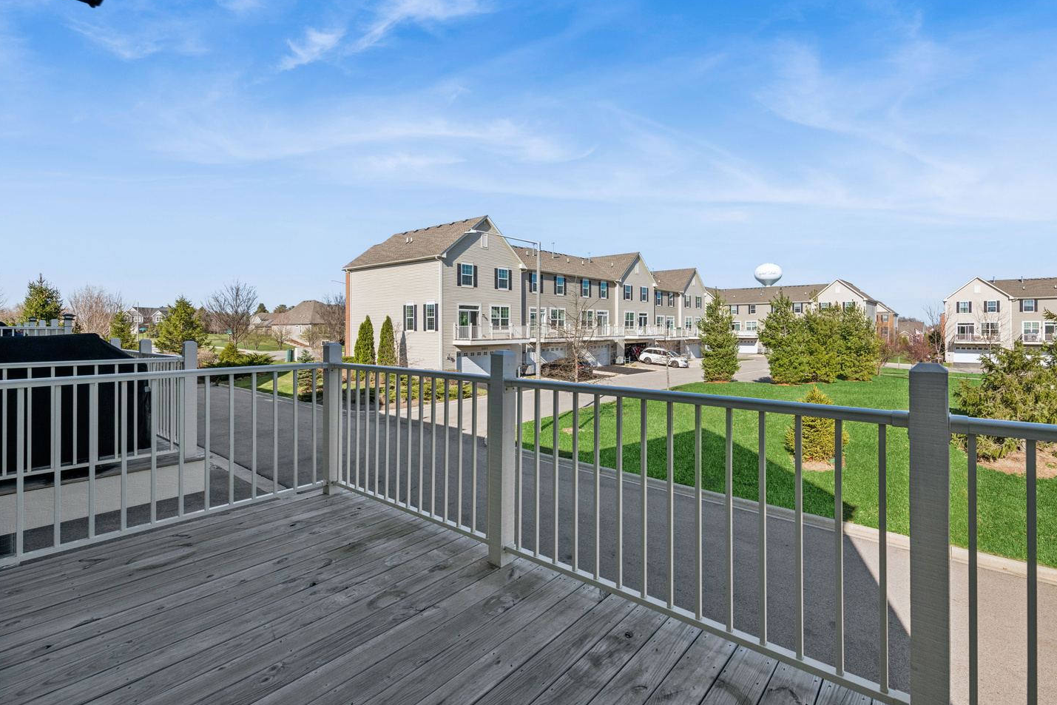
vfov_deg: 70.4
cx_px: 596
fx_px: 499
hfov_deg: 92.8
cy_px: 331
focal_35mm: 17
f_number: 8
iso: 400
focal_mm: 15
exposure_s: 1/1000
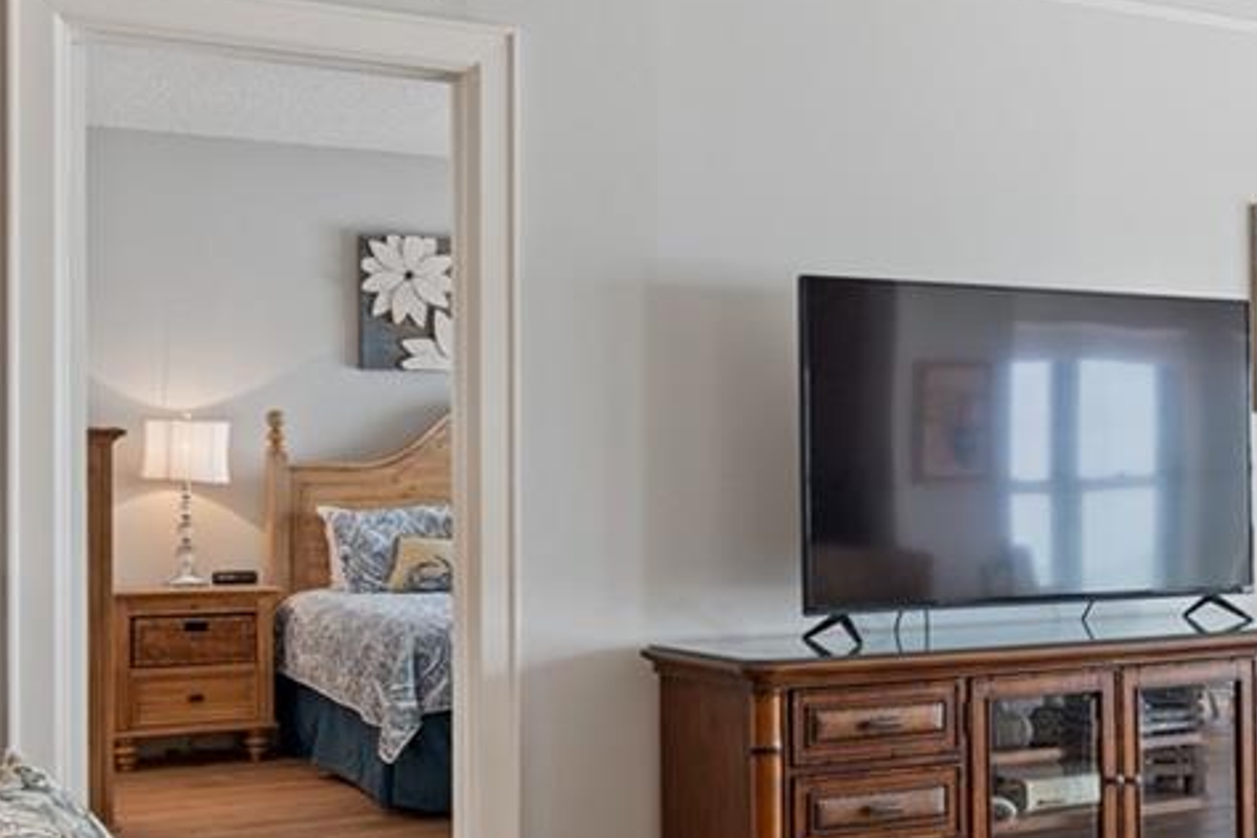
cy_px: 504
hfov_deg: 36.0
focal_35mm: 54
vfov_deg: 25.0
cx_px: 955
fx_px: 1885
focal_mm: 16
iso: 250
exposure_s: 1/6
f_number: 7.1
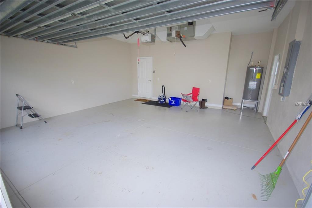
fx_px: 130
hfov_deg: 100.4
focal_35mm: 15
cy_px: 104
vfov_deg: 77.3
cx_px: 156
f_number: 4
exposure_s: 1/30
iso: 100
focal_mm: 10
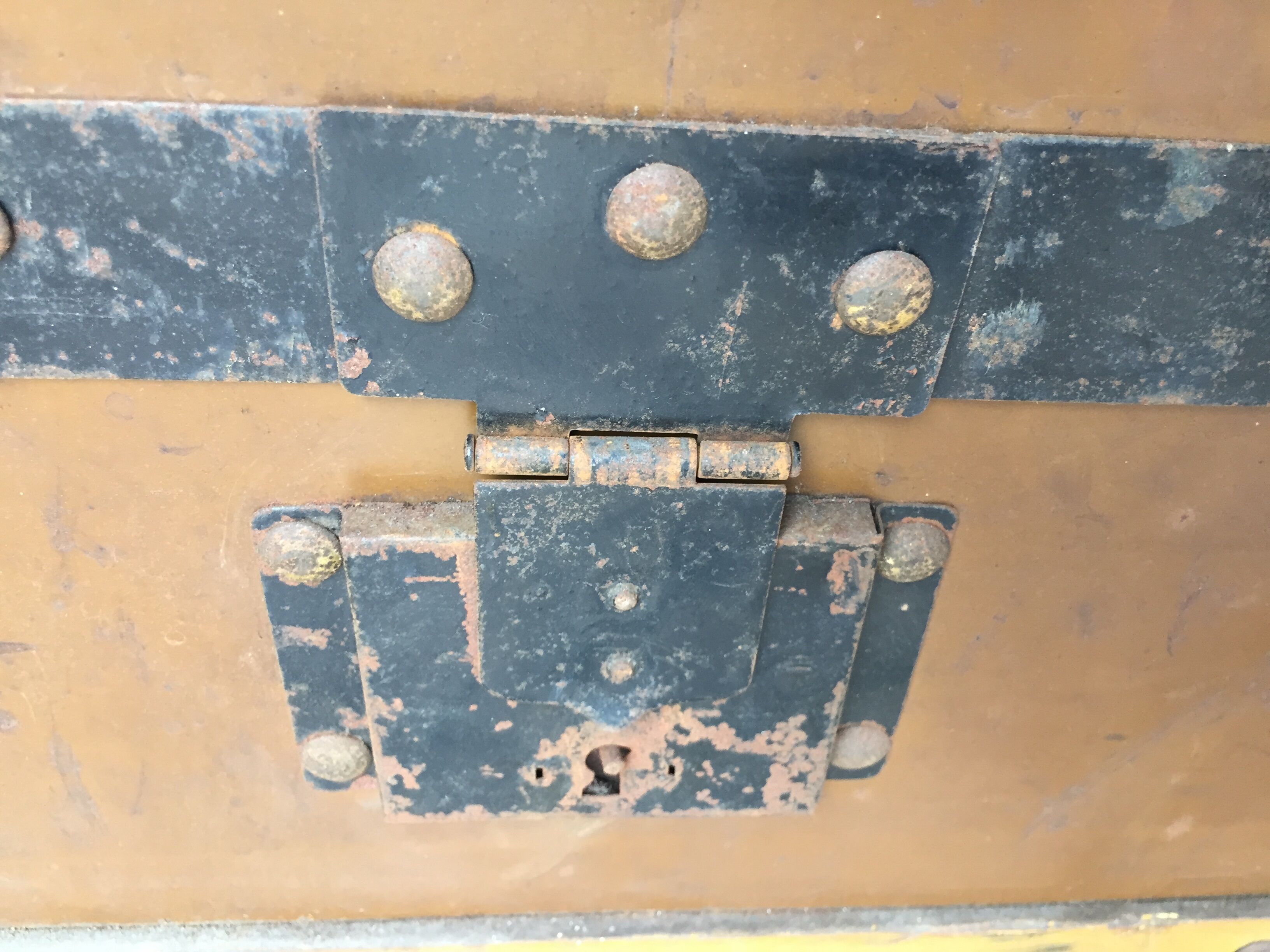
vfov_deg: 48.2
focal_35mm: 29
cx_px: 635
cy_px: 476
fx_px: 1064
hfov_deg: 61.7
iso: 80
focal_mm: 4.15
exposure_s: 1/30
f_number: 2.2
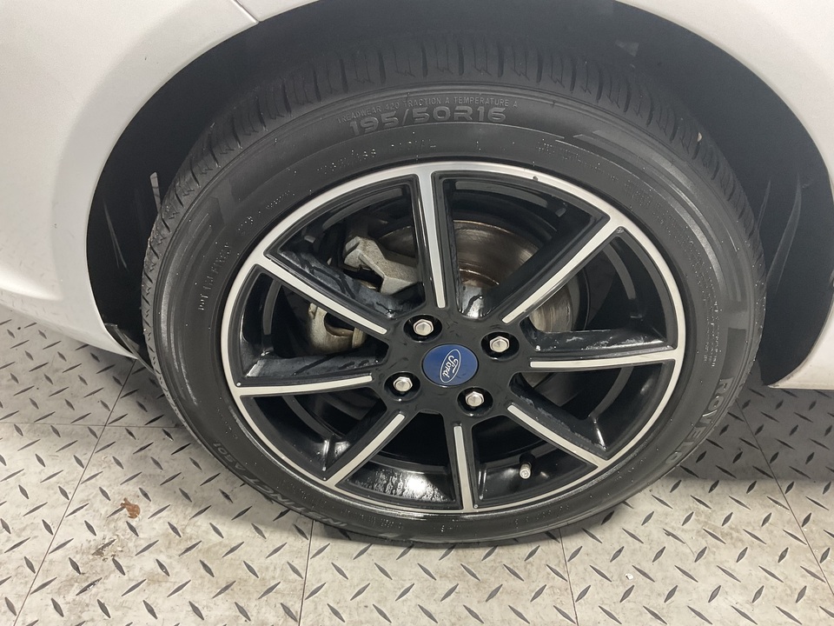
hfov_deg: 61.7
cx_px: 417
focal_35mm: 29
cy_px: 313
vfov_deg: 48.2
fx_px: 699
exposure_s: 1/60
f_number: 1.8
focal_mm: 3
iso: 125
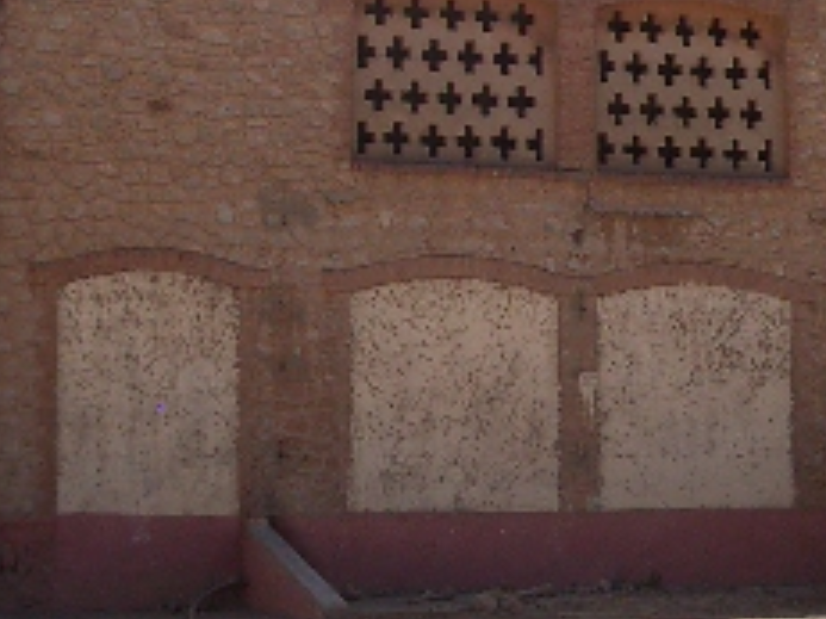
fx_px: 2313
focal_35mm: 97
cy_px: 175
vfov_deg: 15.2
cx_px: 515
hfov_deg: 20.2
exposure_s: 1/400
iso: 80
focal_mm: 5.8
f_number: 4.3
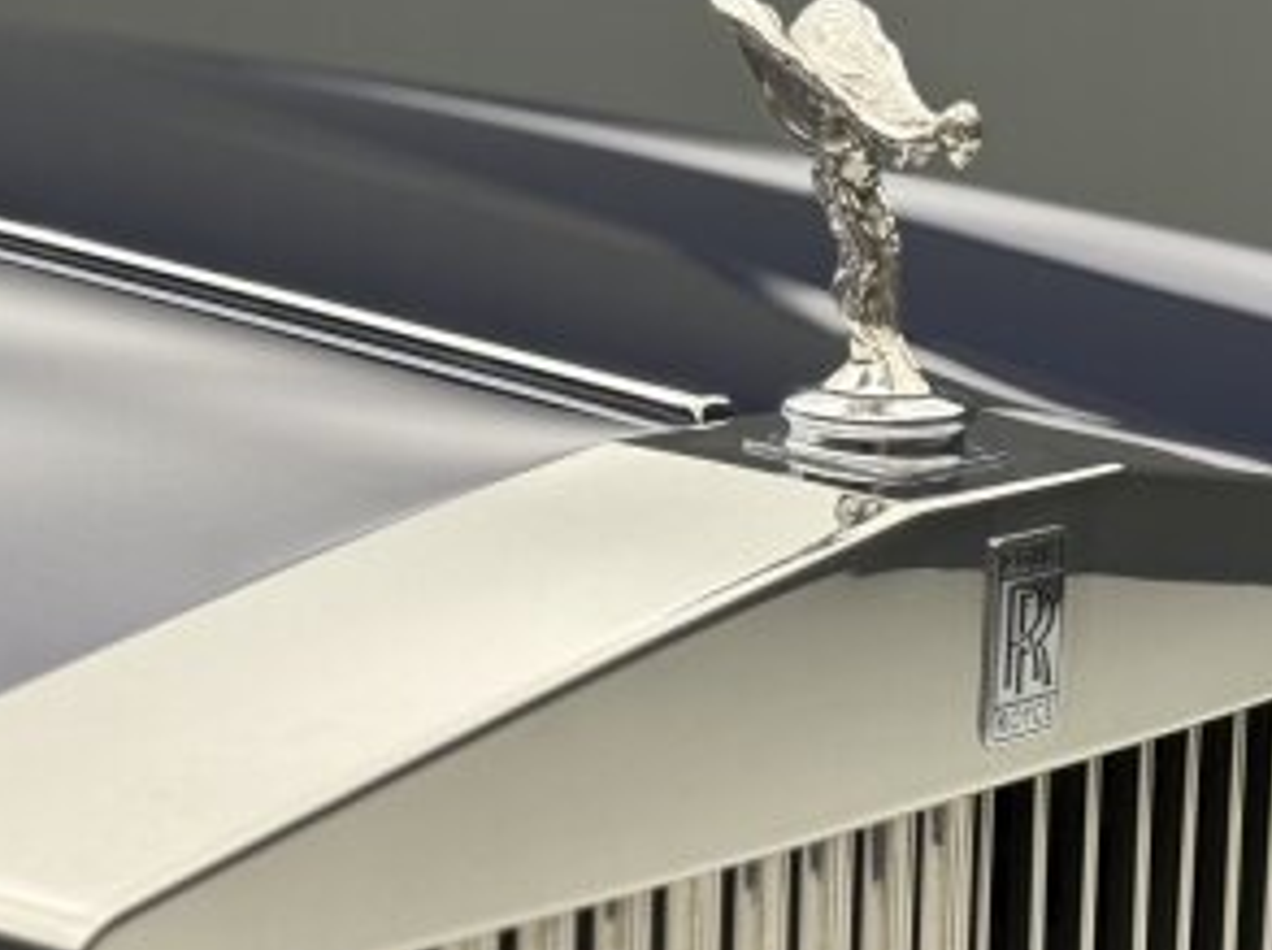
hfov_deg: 18.7
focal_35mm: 105
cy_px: 672
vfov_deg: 14.0
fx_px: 3854
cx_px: 738
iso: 64
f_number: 1.78
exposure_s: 1/49
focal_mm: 6.76
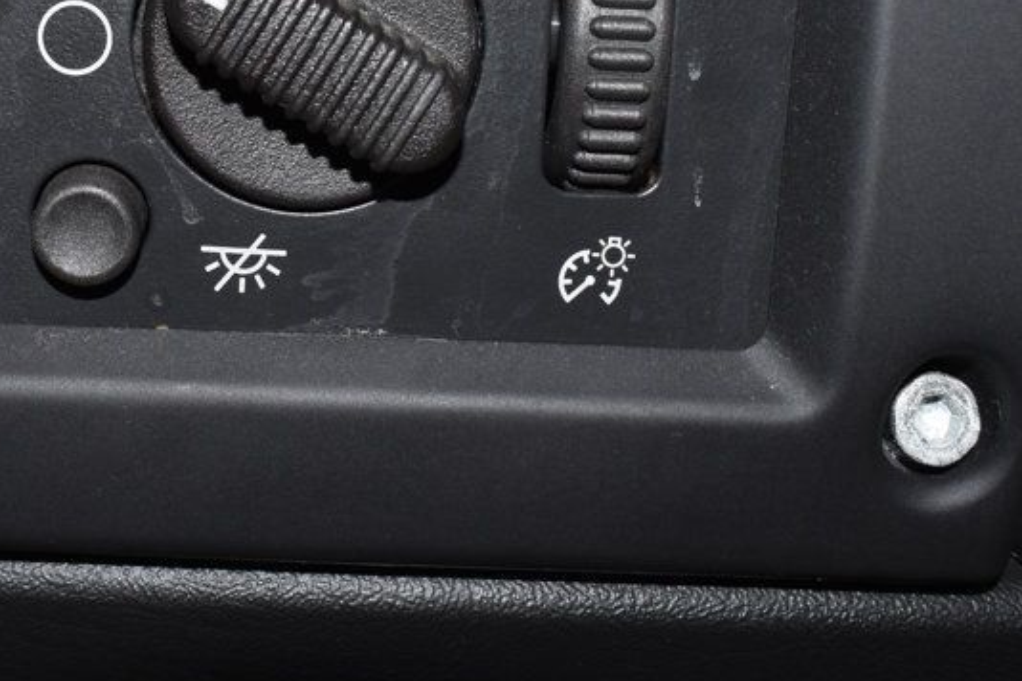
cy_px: 33
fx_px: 1959
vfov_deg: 19.3
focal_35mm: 69
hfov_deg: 28.9
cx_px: 276
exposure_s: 1/60
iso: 100
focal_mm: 24
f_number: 8
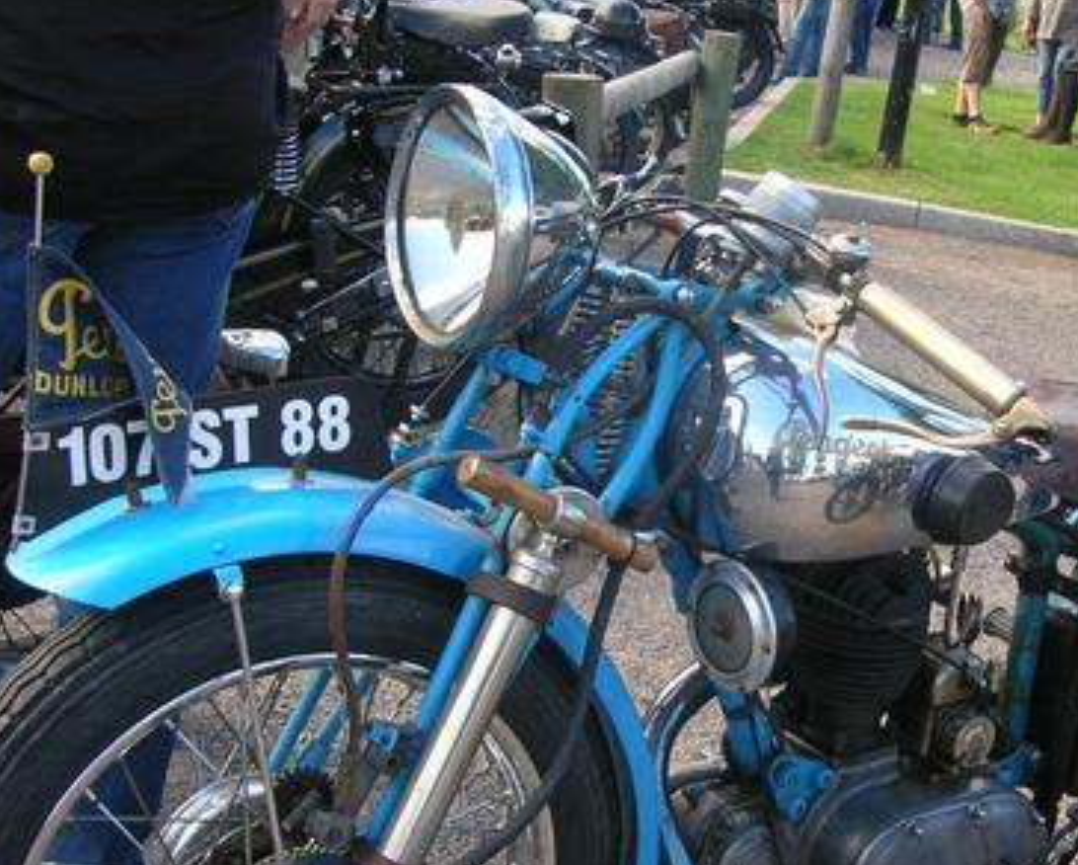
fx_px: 1916
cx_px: 800
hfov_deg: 30.9
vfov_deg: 25.3
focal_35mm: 60
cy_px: 551
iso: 50
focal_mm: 5.8
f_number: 2.8
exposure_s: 1/131
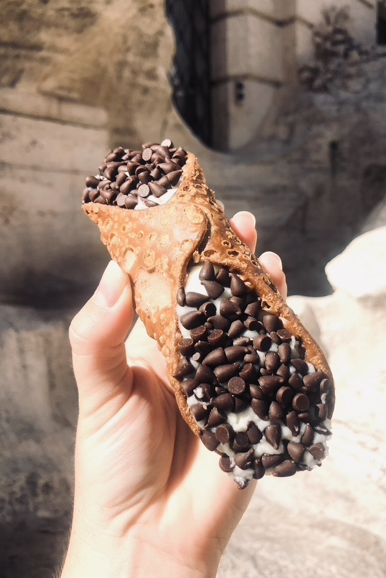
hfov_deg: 43.5
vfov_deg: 61.9
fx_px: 482
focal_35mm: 30
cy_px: 289
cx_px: 220
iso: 20
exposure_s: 1/2000
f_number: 1.8
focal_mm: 3.99
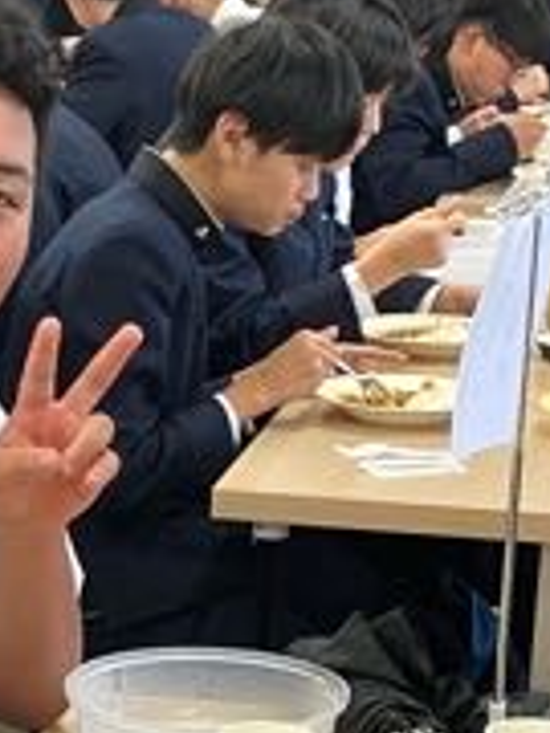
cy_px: 780
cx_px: 102
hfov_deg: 11.4
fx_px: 2754
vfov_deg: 14.8
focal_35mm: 130
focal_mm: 3.99
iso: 125
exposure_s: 1/60
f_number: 1.8
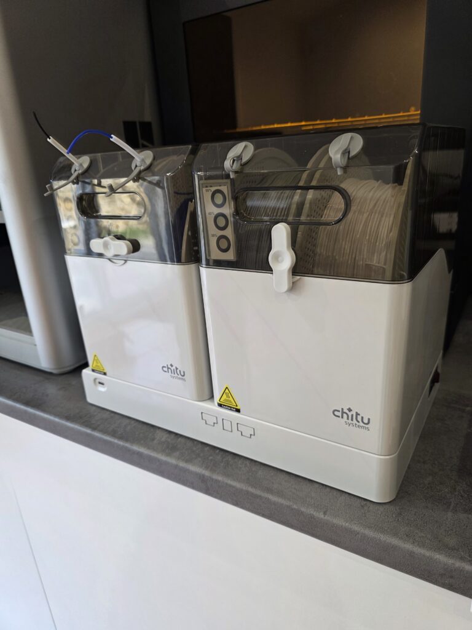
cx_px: 236
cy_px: 315
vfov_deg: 73.9
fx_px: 418
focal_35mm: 23
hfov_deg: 58.9
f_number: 1.7
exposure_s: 1/100
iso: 250
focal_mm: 6.3
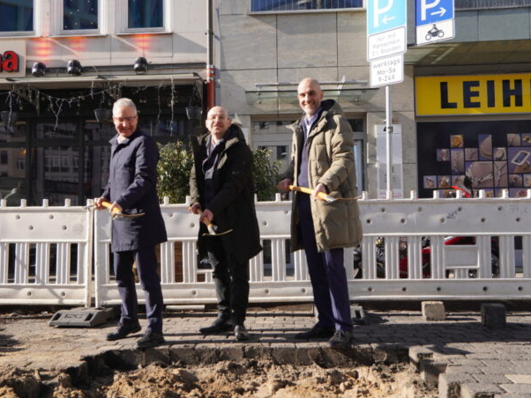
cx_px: 232
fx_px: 614
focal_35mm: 40
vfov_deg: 36.0
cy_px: 195
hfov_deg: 46.7
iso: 320
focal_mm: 24
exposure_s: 1/2000
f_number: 3.5
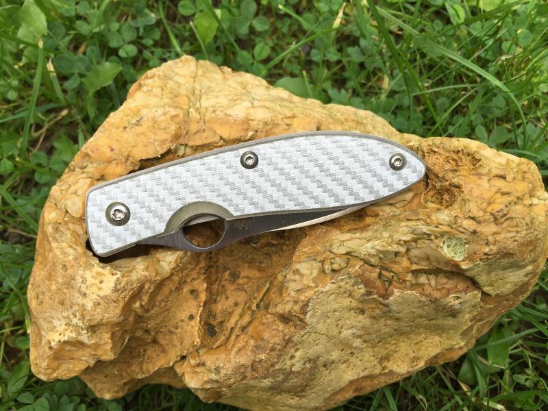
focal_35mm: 29
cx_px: 274
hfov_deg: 61.7
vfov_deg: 48.2
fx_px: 459
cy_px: 206
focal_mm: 4.15
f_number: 2.2
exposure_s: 1/120
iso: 32
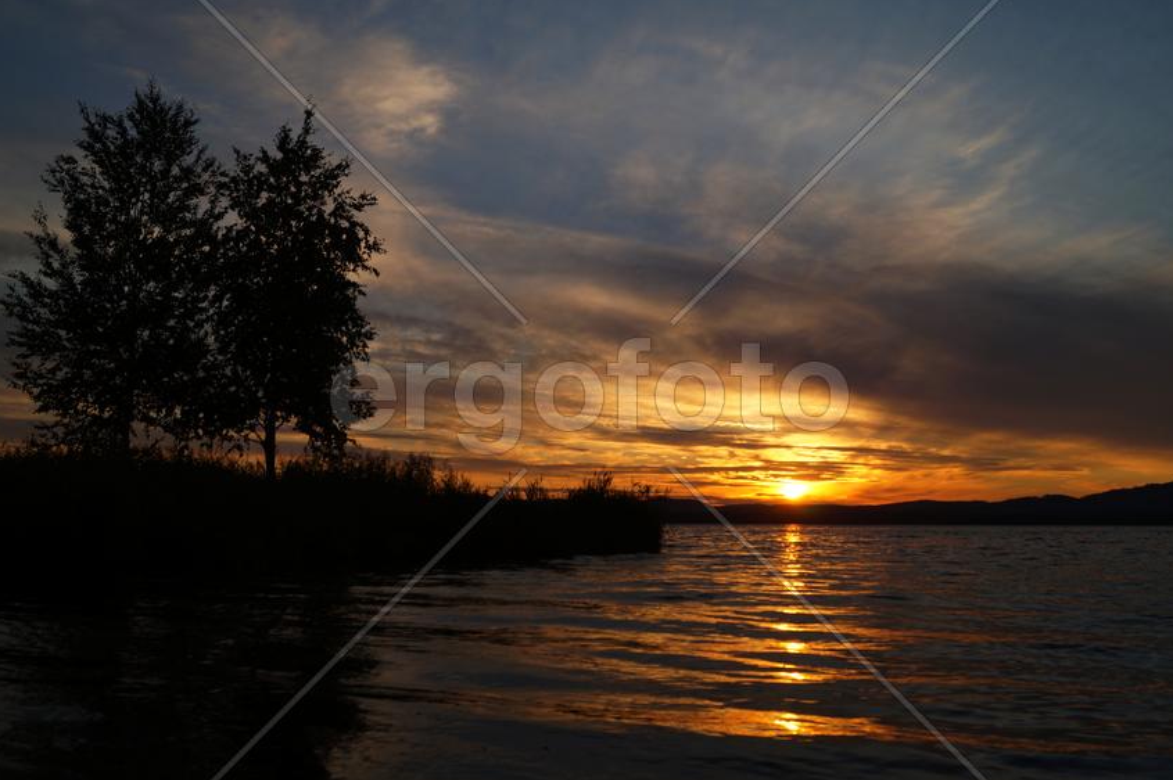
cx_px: 598
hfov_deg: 55.8
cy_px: 396
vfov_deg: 38.8
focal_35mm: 34
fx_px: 1107
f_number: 8
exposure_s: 1/200
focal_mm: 22
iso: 125
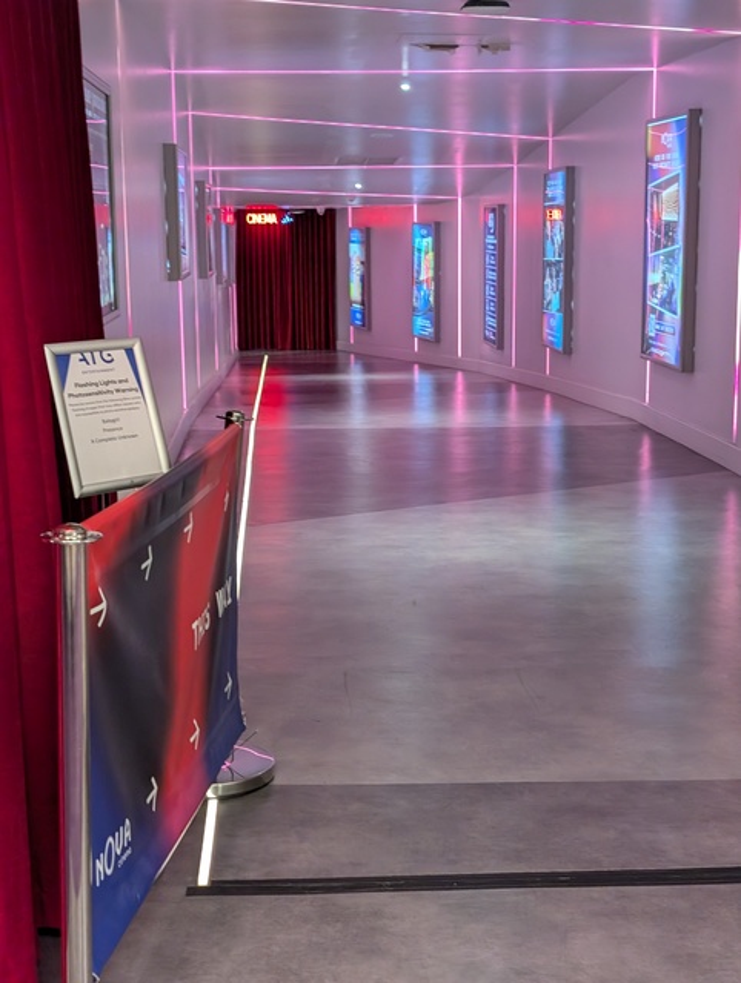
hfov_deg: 29.8
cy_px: 492
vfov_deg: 38.9
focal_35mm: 49
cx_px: 370
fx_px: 1395
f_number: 1.68
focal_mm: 6.9
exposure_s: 1/50
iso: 115
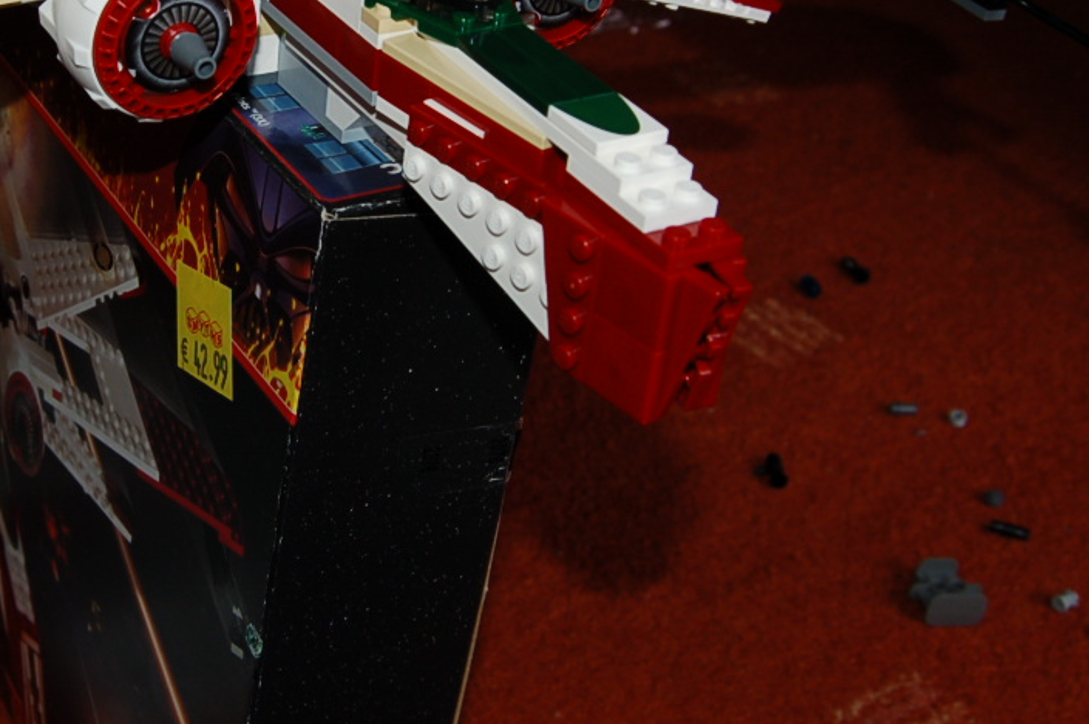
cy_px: 117
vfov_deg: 20.9
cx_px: 317
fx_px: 1935
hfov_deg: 31.1
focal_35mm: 64
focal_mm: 20
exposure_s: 1/125
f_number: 5.6
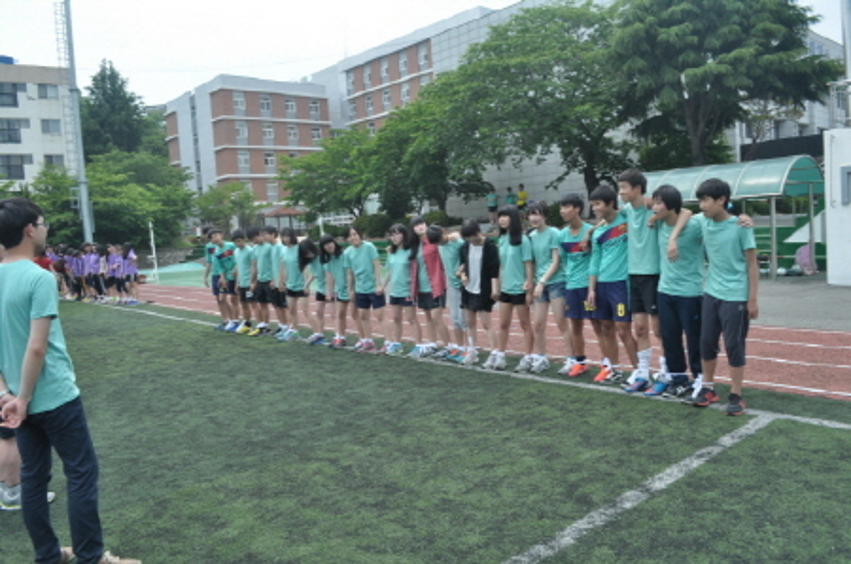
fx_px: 637
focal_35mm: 27
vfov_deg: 47.7
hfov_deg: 67.5
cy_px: 282
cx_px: 426
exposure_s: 1/640
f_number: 8
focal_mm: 18
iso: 450
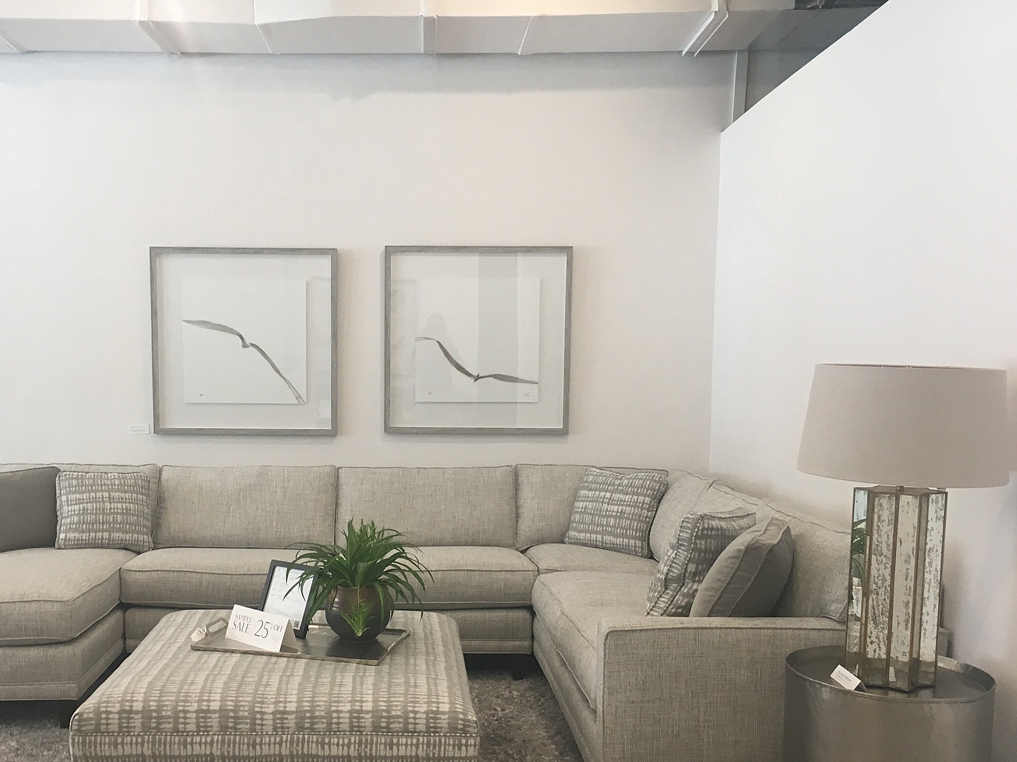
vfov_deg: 39.4
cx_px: 401
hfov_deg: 51.0
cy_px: 472
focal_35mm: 36
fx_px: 1058
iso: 64
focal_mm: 4.15
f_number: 2.2
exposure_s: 1/30
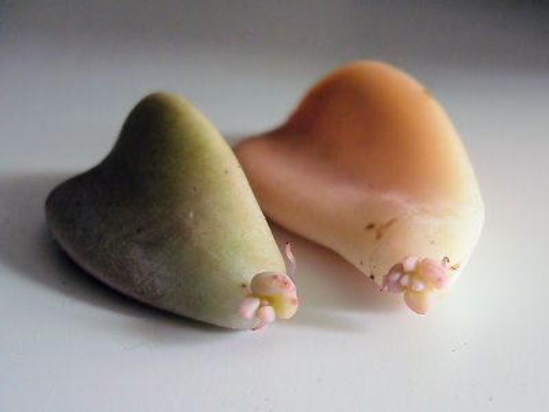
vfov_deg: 40.7
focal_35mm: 35
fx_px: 555
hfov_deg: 52.6
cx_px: 274
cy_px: 206
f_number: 2.8
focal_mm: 5.8
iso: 200
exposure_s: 1/100
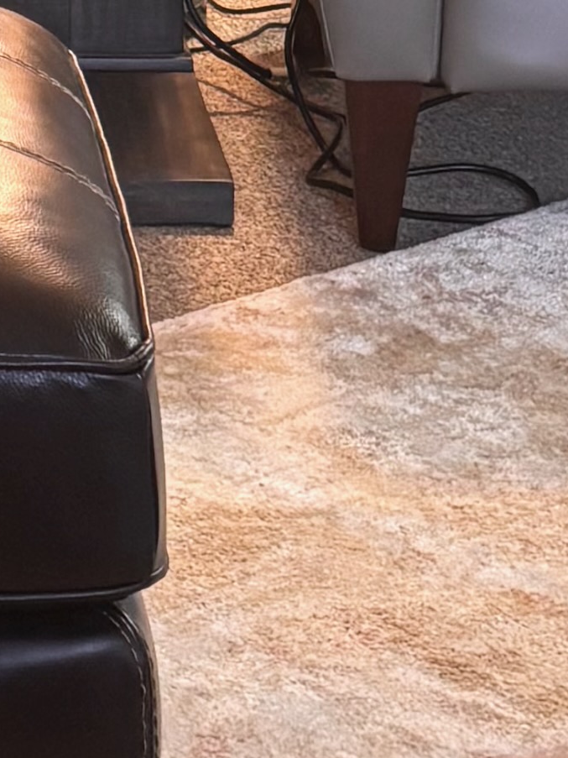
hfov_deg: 10.1
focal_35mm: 142
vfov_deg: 13.3
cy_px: -307
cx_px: -280
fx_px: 3107
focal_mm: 5.96
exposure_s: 1/60
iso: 400
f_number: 1.6
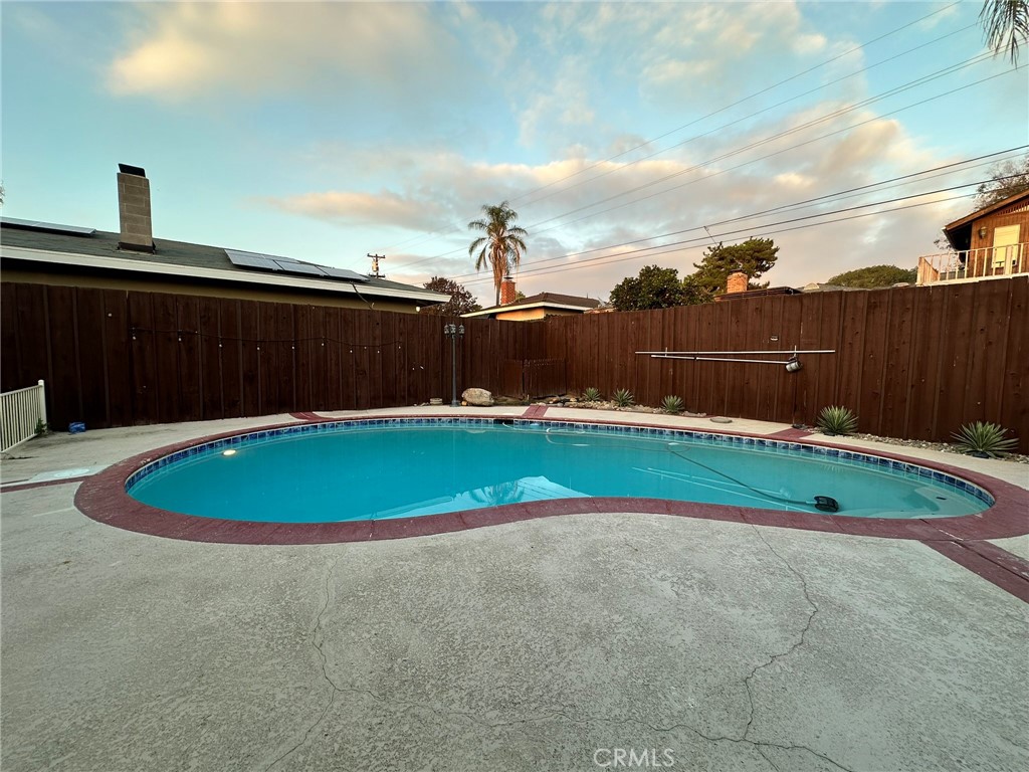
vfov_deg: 85.7
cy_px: 386
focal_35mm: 14
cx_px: 514
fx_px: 416
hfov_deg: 102.1
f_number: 2.2
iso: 40
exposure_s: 1/140
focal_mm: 2.22
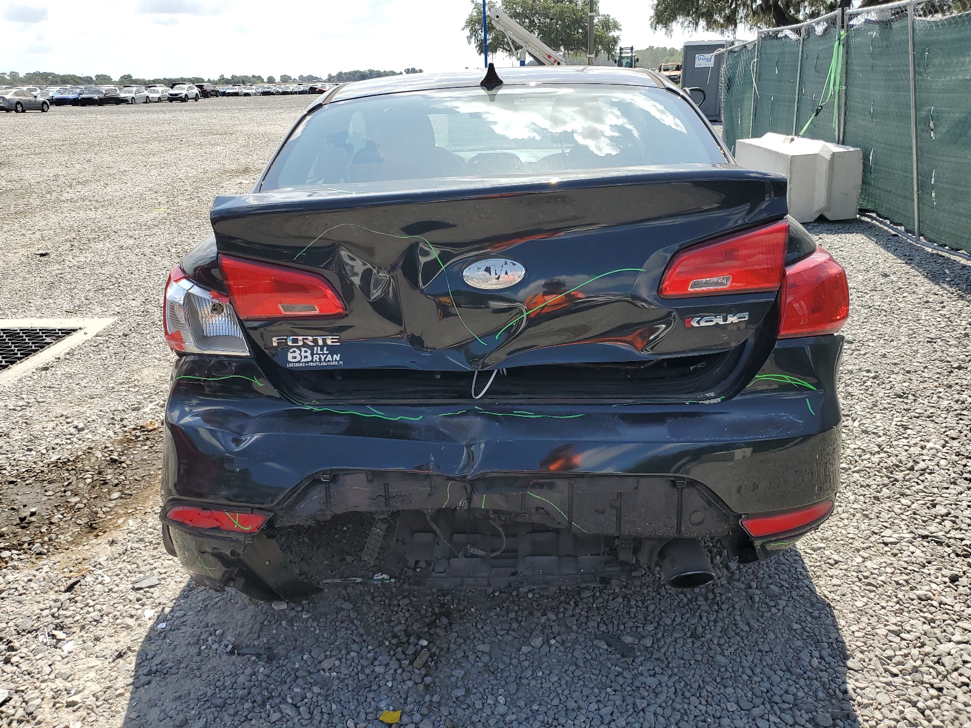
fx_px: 729
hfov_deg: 67.3
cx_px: 486
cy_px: 364
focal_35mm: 26
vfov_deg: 53.1
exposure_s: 1/2000
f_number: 1.5
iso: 50
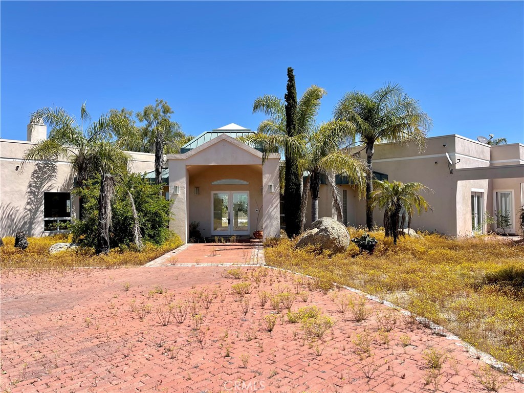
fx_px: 394
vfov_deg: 53.1
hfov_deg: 67.3
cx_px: 262
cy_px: 196
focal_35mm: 26
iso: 32
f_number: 1.6
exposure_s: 1/3165
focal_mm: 5.1
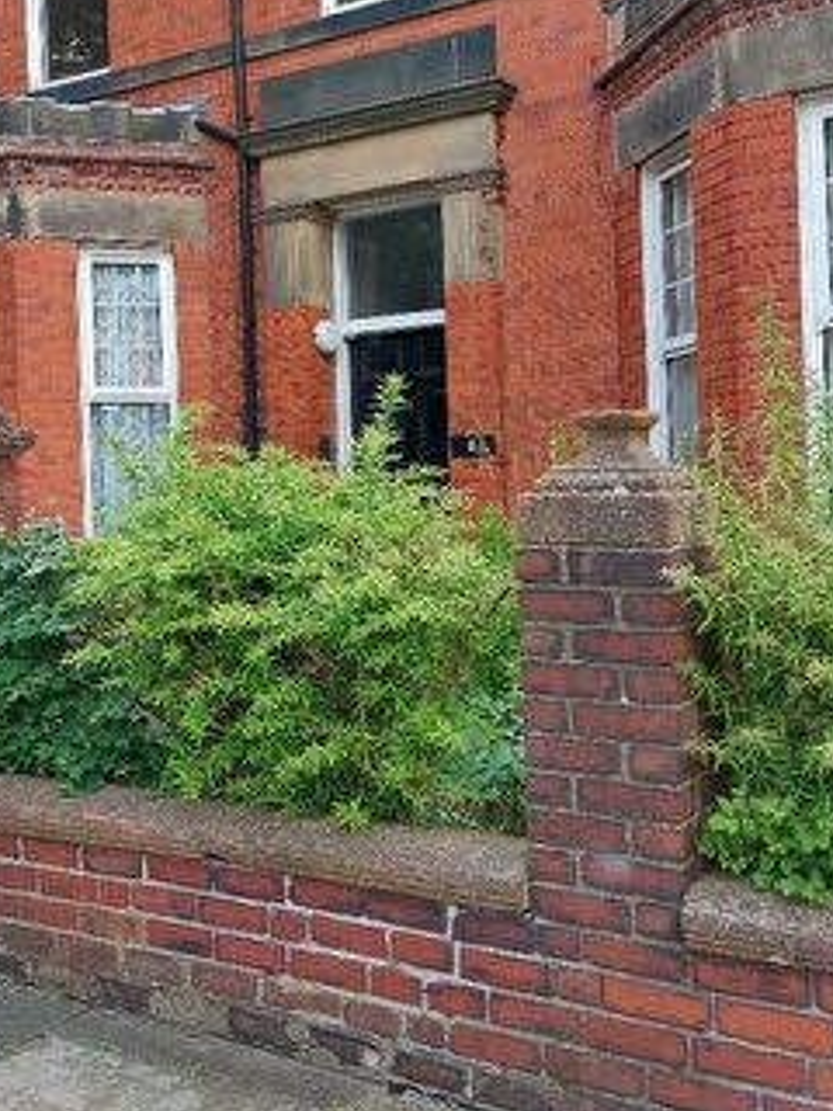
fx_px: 1315
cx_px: 361
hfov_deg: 35.1
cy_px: 415
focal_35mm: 41
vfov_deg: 45.4
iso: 25
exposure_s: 1/158
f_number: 1.8
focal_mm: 5.23
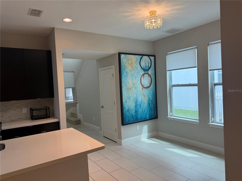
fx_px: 168
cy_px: 90
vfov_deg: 56.8
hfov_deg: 71.6
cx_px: 121
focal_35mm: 24
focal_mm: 6.76
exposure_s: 1/120
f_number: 1.78
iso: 80
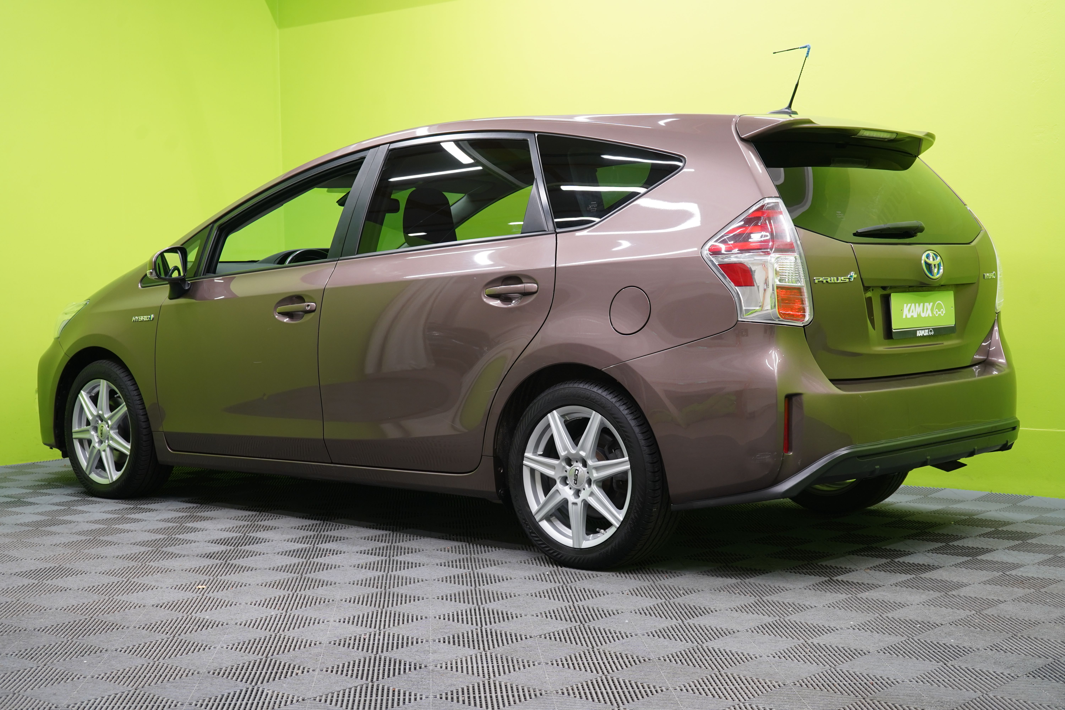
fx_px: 1509
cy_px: 355
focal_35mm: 51
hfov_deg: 38.9
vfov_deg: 26.5
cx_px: 532
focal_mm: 51
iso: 800
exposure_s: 1/25
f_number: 6.3
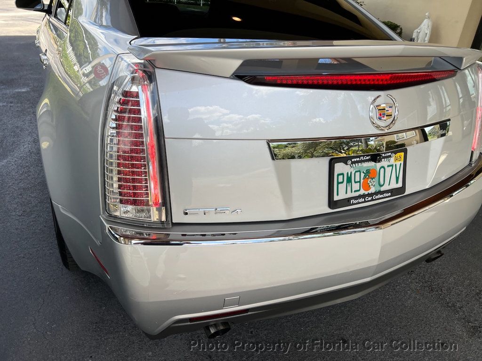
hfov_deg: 67.3
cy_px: 180
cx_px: 241
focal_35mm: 26
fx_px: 362
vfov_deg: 53.1
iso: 50
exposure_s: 1/1431
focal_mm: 5.7
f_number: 1.5
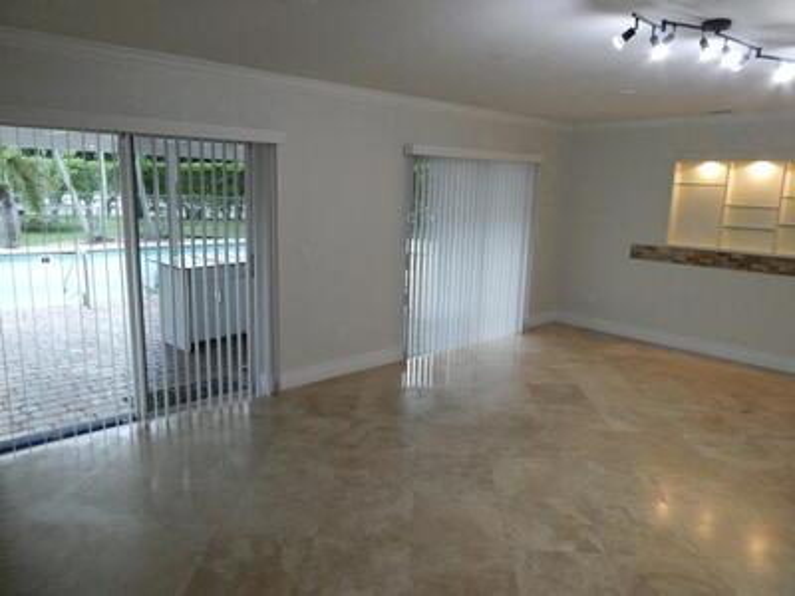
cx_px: 398
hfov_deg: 71.6
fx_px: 551
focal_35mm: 24
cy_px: 298
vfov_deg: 56.8
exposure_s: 1/125
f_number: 3.3
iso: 800
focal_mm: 4.3
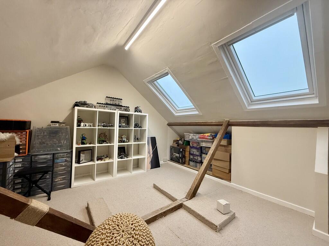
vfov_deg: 85.7
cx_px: 164
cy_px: 123
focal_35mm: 14
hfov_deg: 102.1
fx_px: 133
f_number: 2.2
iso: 250
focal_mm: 2.22
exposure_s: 1/100
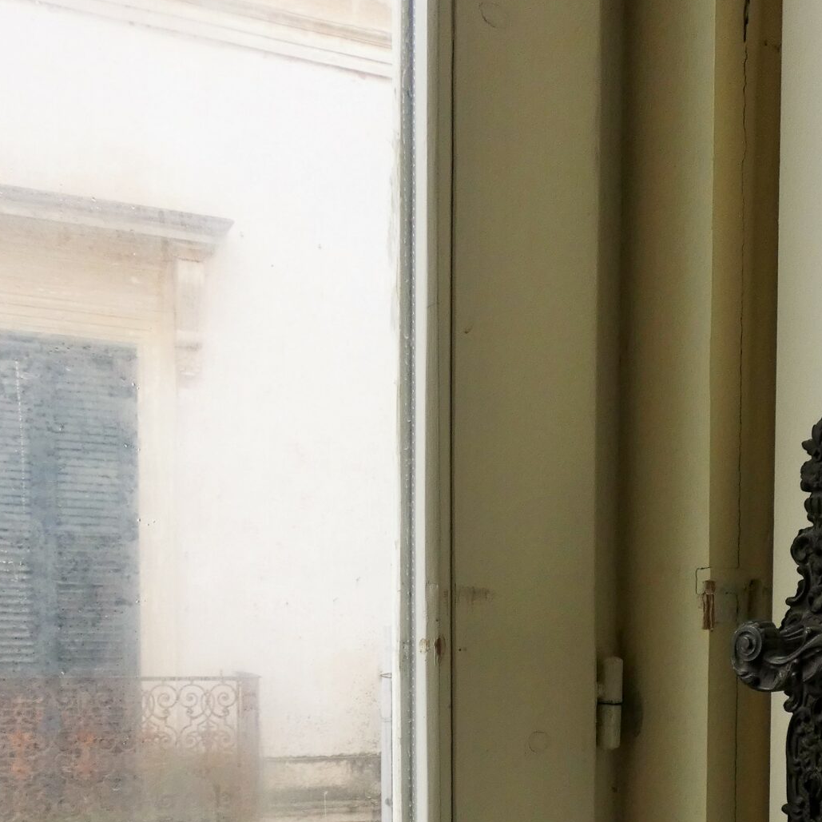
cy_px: 717
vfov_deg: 36.3
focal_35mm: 44
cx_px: 582
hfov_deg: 37.7
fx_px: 1182
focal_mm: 3.6
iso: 80
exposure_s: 1/320
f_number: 2.8
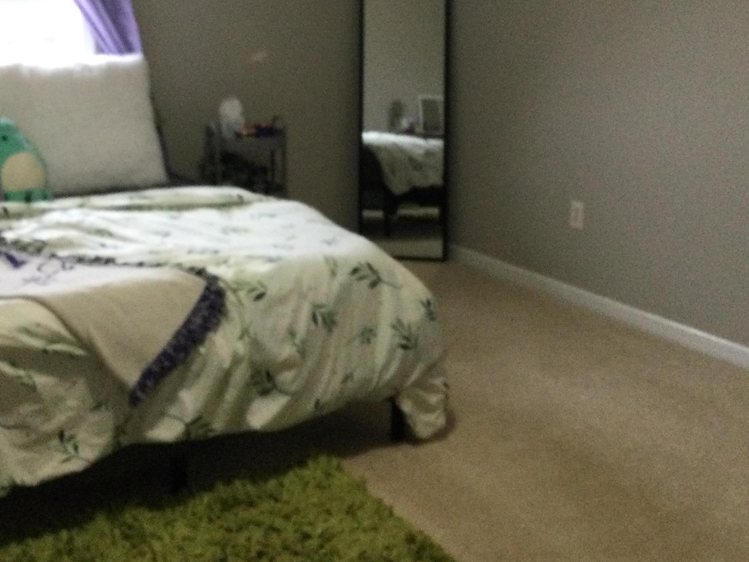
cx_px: 307
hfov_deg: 38.8
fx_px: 1060
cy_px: 141
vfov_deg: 29.2
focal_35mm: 49
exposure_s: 1/30
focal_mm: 3.3
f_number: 2.4
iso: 160
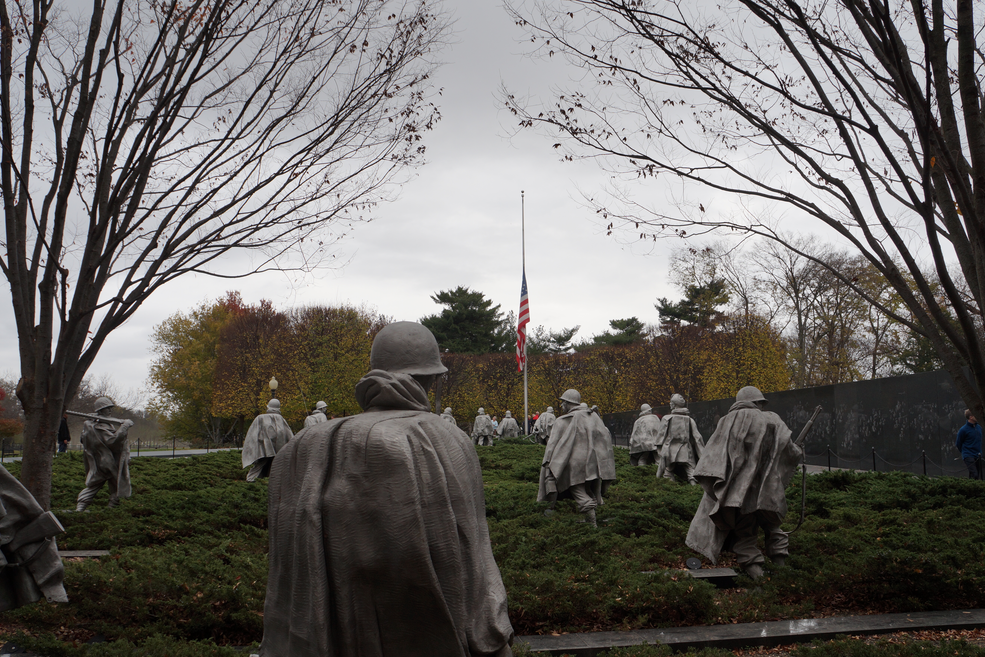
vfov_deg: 42.3
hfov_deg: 60.3
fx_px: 848
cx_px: 496
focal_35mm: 31
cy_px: 328
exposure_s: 1/100
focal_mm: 20
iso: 100
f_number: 7.1
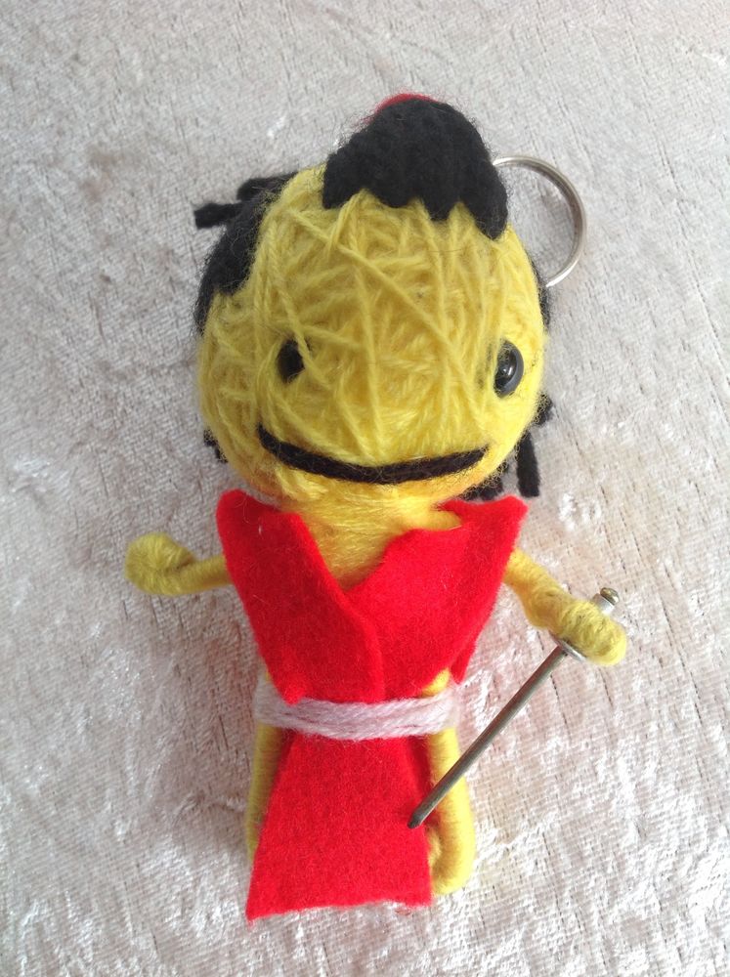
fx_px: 987
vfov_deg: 52.7
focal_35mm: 35
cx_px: 365
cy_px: 488
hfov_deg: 40.6
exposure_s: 1/60
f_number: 2.4
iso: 64
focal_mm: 4.28
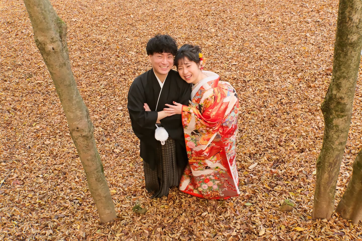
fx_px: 302
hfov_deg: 61.9
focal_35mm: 30
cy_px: 120
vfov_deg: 43.6
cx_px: 181
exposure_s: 1/60
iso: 3200
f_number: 5.6
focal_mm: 20
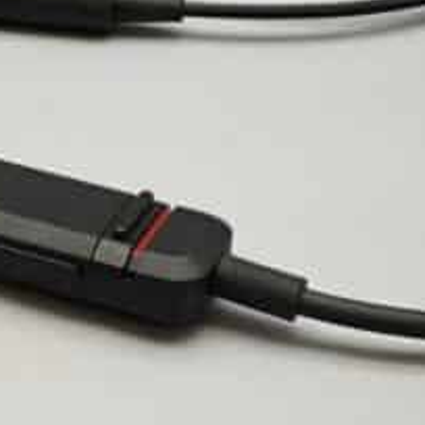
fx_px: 1764
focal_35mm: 127
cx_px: 44
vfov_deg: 13.7
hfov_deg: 13.6
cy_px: 253
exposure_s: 1/104
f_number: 1.8
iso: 50
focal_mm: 12.28
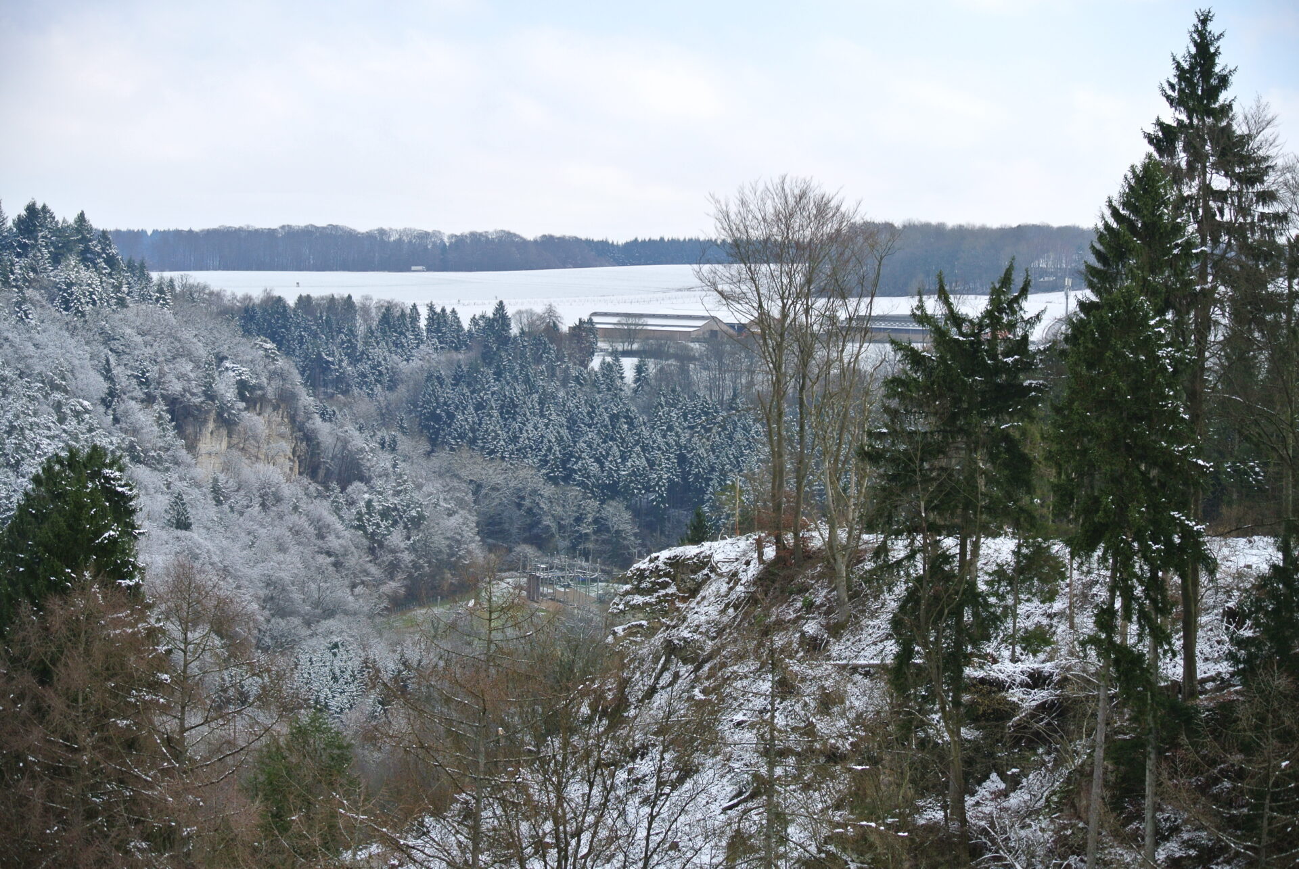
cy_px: 434
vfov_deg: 16.9
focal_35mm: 81
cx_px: 650
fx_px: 2926
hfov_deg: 25.0
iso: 100
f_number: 4
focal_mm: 30
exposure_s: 1/400
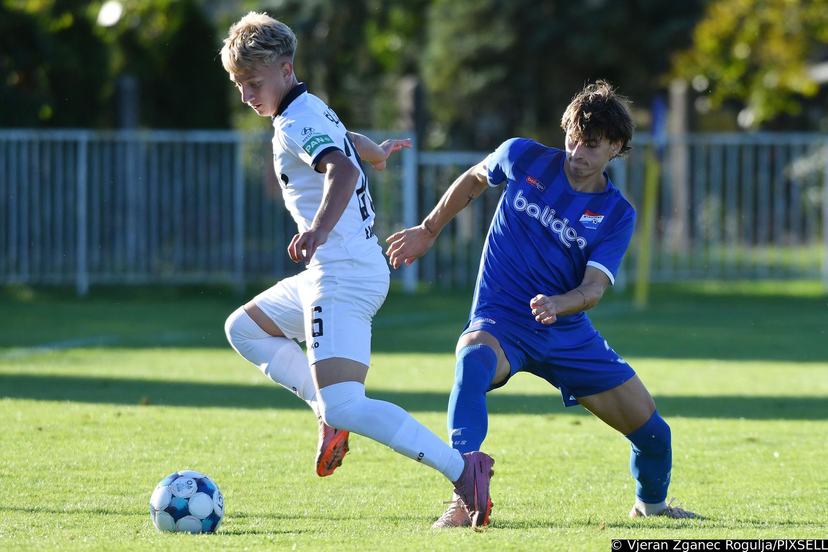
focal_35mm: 360
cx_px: 414
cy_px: 276
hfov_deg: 5.7
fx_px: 8280
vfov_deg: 3.8
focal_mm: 360
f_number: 5
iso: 400
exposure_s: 1/1250
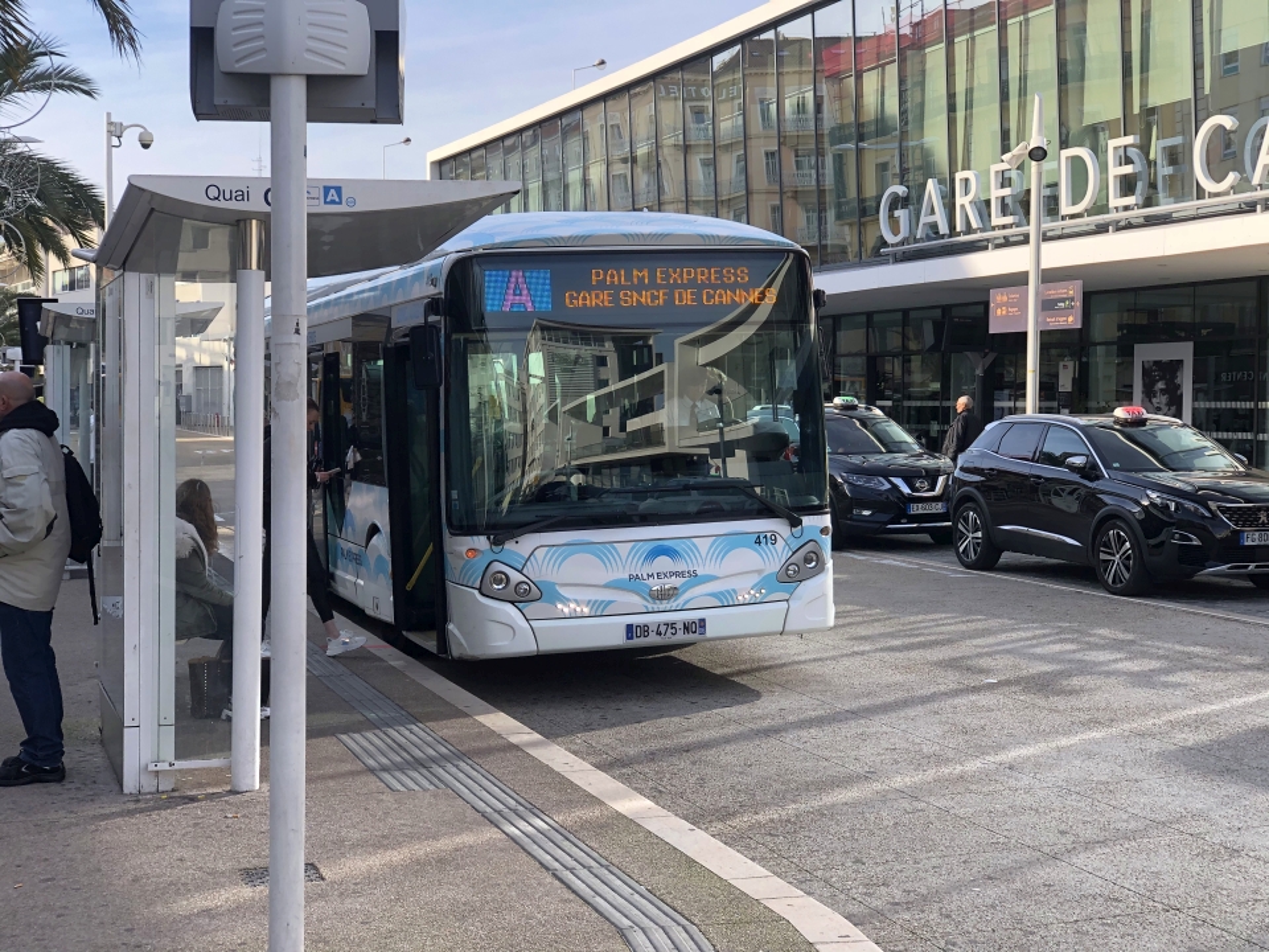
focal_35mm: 52
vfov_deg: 28.0
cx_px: 634
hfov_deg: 36.8
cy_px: 476
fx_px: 1906
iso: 16
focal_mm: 6
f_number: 2.4
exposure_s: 1/444
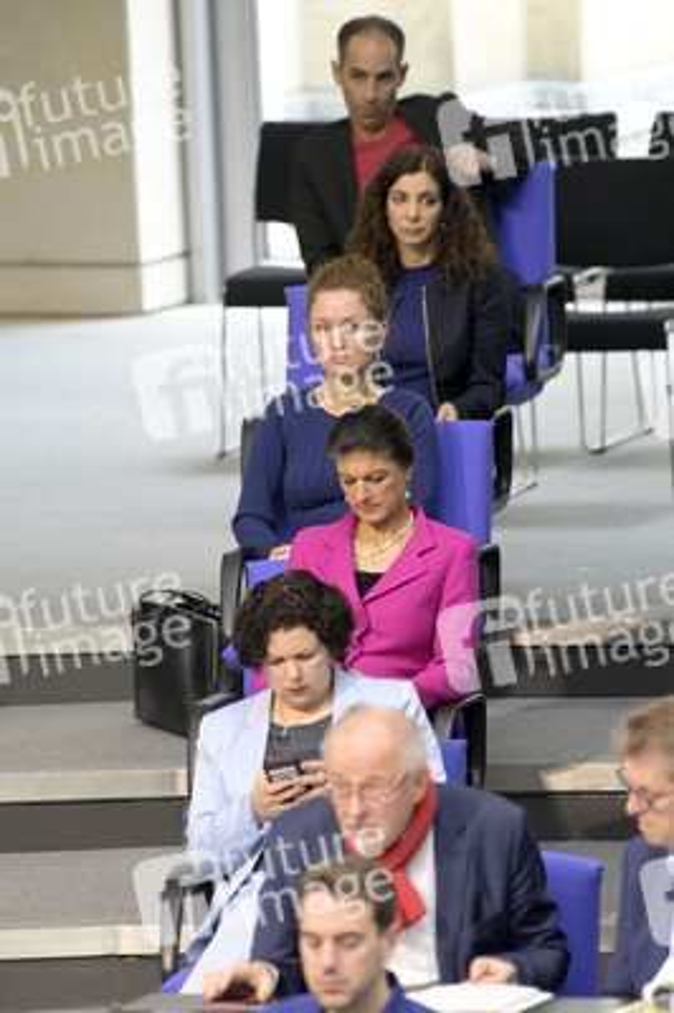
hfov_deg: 2.7
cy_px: 506
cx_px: 337
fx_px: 14065
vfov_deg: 4.1
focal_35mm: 500
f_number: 5.6
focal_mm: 500
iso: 8000
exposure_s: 1/200
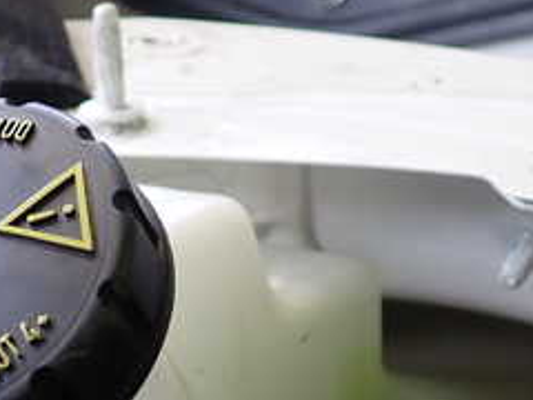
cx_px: 107
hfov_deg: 25.5
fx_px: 1155
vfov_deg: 19.2
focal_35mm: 75
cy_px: 384
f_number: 2.3
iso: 200
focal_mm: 5.4
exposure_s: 1/100
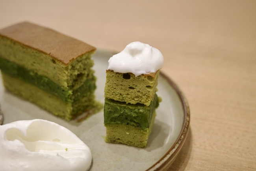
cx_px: 128
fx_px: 355
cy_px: 86
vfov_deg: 27.0
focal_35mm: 50
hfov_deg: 39.6
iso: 640
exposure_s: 1/40
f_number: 3.2
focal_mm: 26
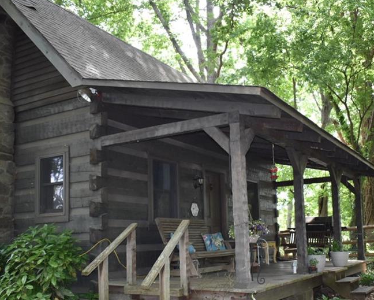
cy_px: 192
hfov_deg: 45.5
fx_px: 443
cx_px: 229
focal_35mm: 40
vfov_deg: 37.1
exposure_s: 1/200
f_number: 4
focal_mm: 18
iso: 800
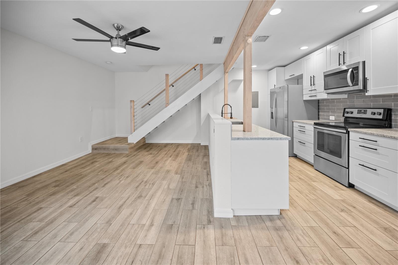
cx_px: 199
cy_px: 132
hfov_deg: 104.3
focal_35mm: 14
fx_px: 155
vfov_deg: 81.2
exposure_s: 1/1.25
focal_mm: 14
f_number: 4
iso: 100
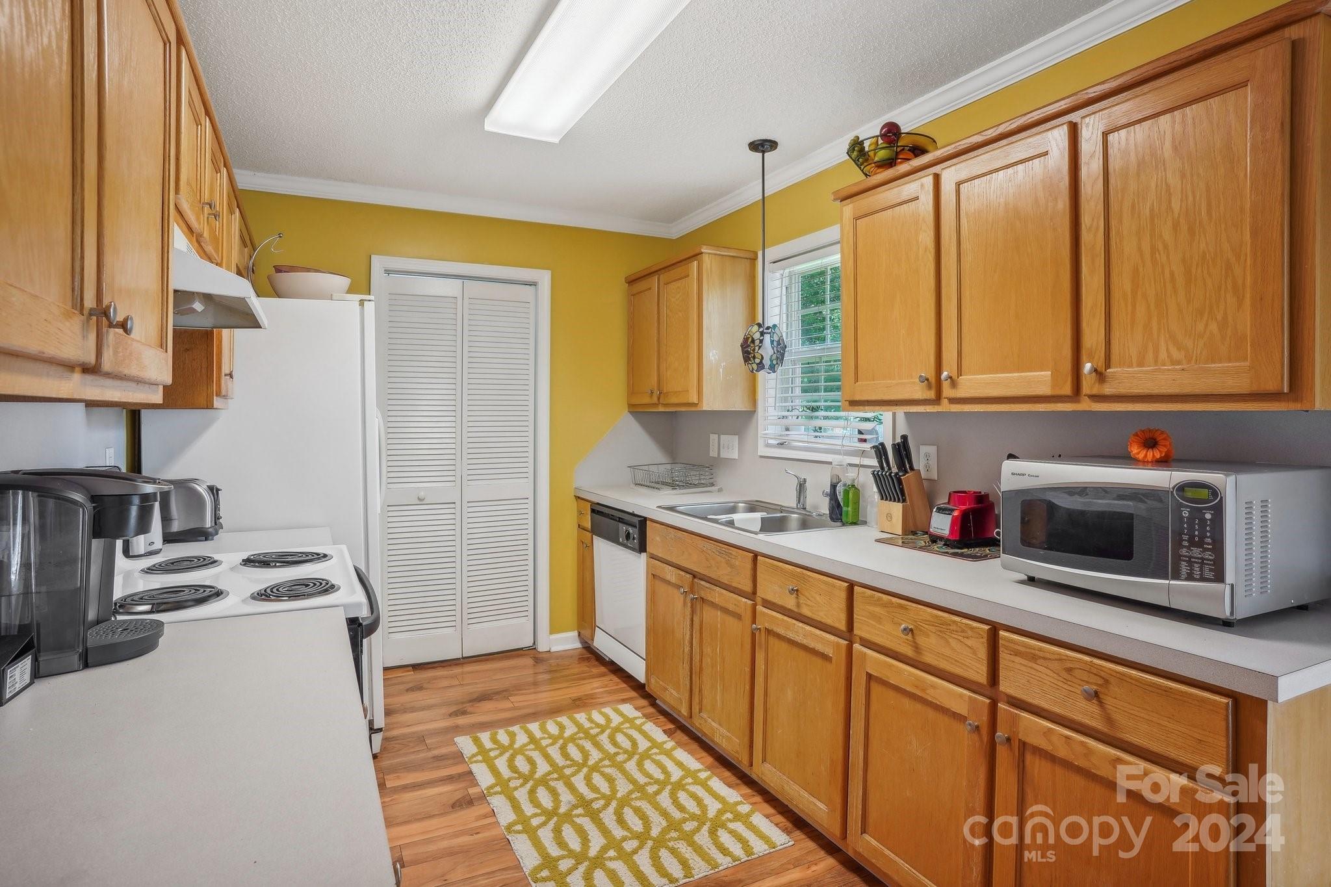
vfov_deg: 67.4
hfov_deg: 90.0
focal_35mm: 18
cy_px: 444
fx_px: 665
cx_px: 666
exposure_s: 1/15
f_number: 8
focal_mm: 18
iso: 400
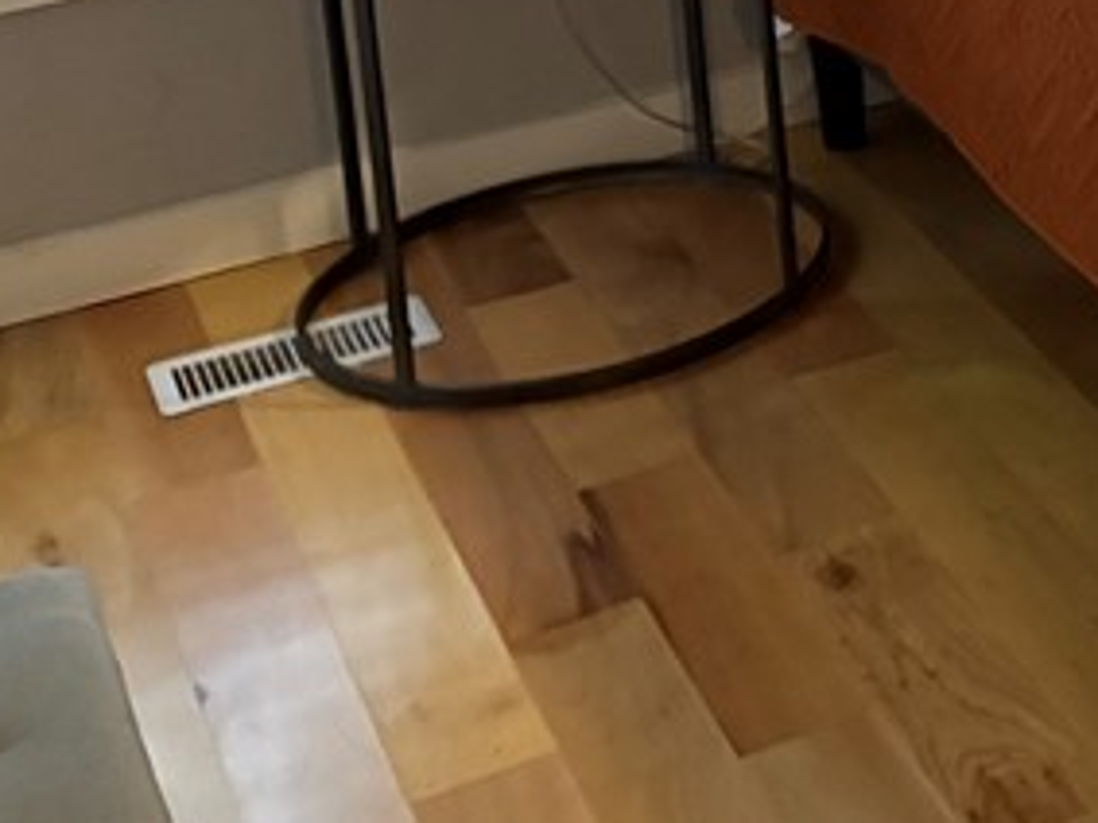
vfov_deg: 14.3
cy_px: -551
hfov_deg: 18.0
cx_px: 1761
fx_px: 2980
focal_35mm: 94
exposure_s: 1/40
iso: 500
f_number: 1.6
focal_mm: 5.96
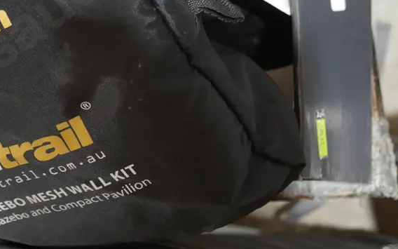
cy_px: 6
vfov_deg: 19.5
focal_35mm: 65
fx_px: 705
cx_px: 60
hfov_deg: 30.5
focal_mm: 17
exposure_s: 1/60
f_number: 4
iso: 1000
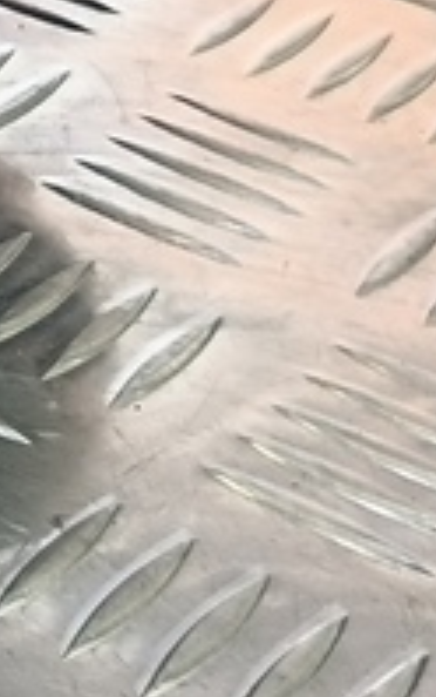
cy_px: -218
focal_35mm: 126
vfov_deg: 15.7
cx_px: -939
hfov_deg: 8.5
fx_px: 2392
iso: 143
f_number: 1.6
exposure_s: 1/100
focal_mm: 4.11
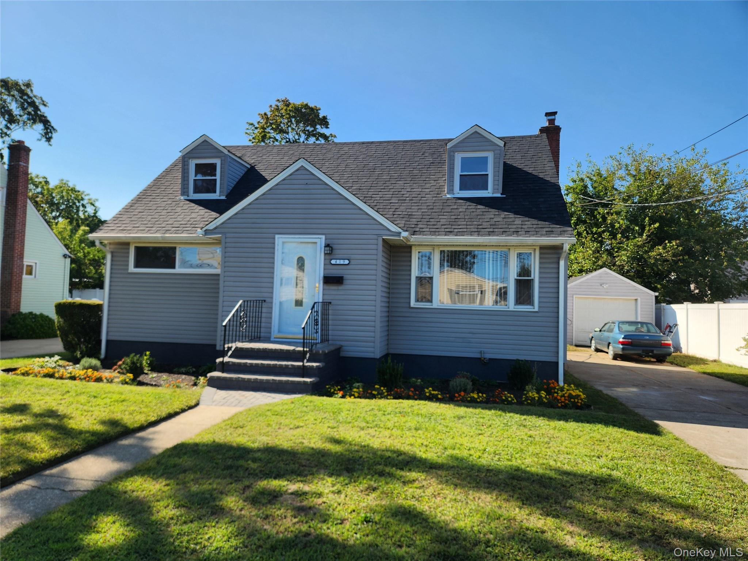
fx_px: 497
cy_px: 280
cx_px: 374
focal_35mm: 23
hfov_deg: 73.9
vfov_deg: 58.9
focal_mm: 5.4
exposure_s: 1/1202
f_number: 1.8
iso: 20
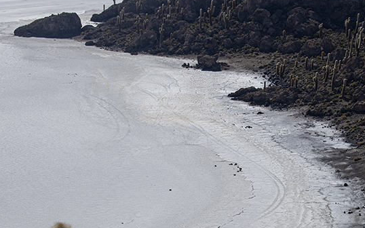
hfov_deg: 19.2
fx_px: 1074
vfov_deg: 12.0
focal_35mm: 108
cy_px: 221
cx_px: 264
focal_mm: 38
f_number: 8
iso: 100
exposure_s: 1/250
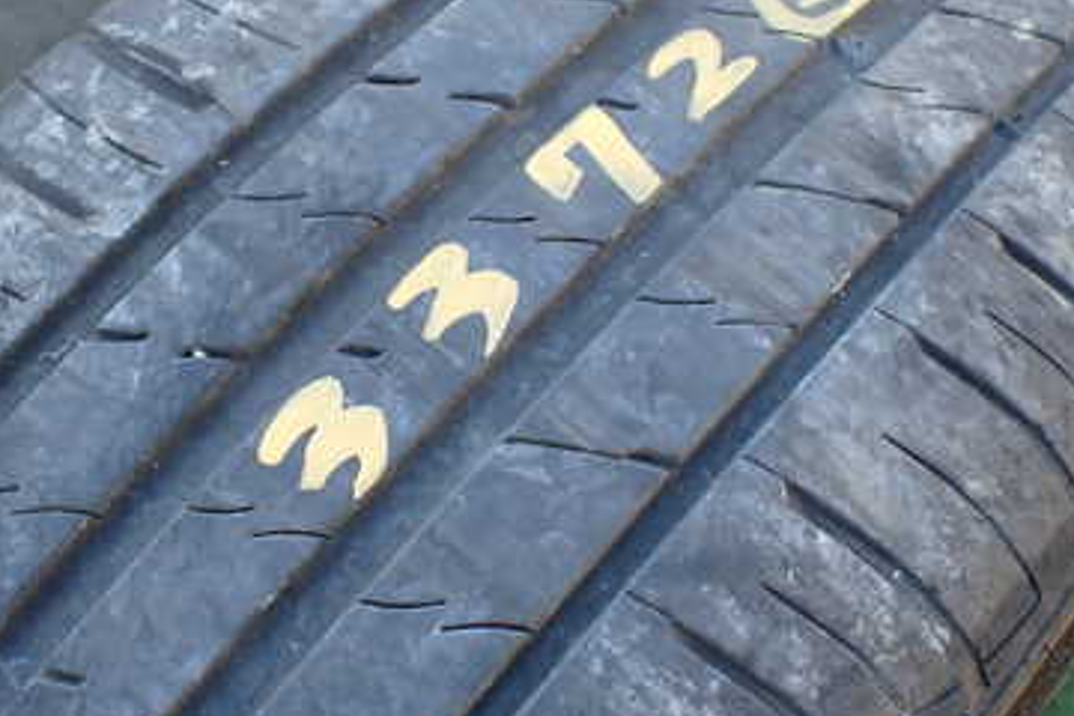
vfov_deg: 25.9
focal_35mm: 52
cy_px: 260
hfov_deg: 38.2
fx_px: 1551
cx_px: 504
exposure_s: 1/125
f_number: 2.3
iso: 100
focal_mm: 5.4
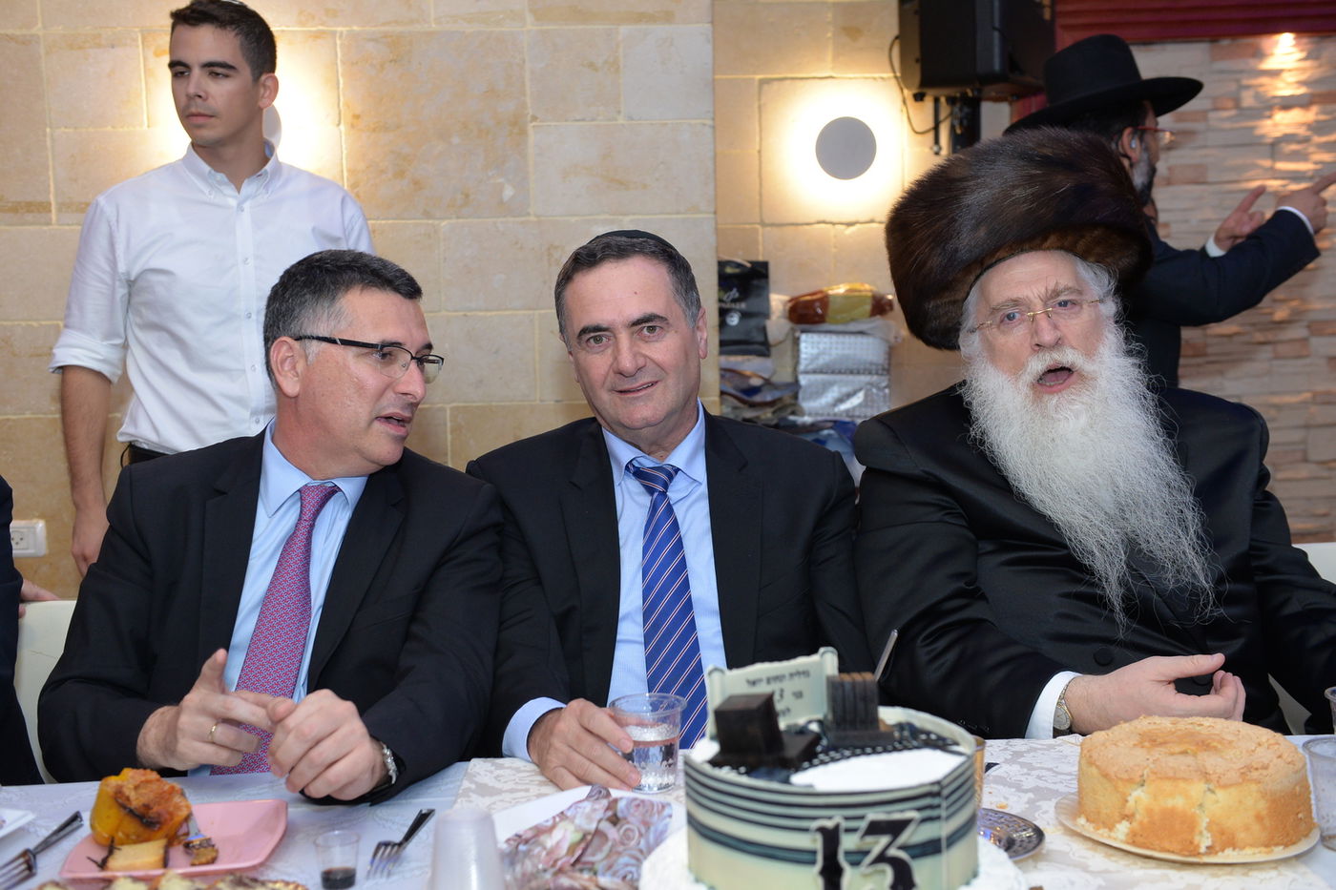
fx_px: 1670
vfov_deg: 29.9
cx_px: 668
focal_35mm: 45
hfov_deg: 43.6
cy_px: 445
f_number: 4.5
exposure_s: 1/160
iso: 1250
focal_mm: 45
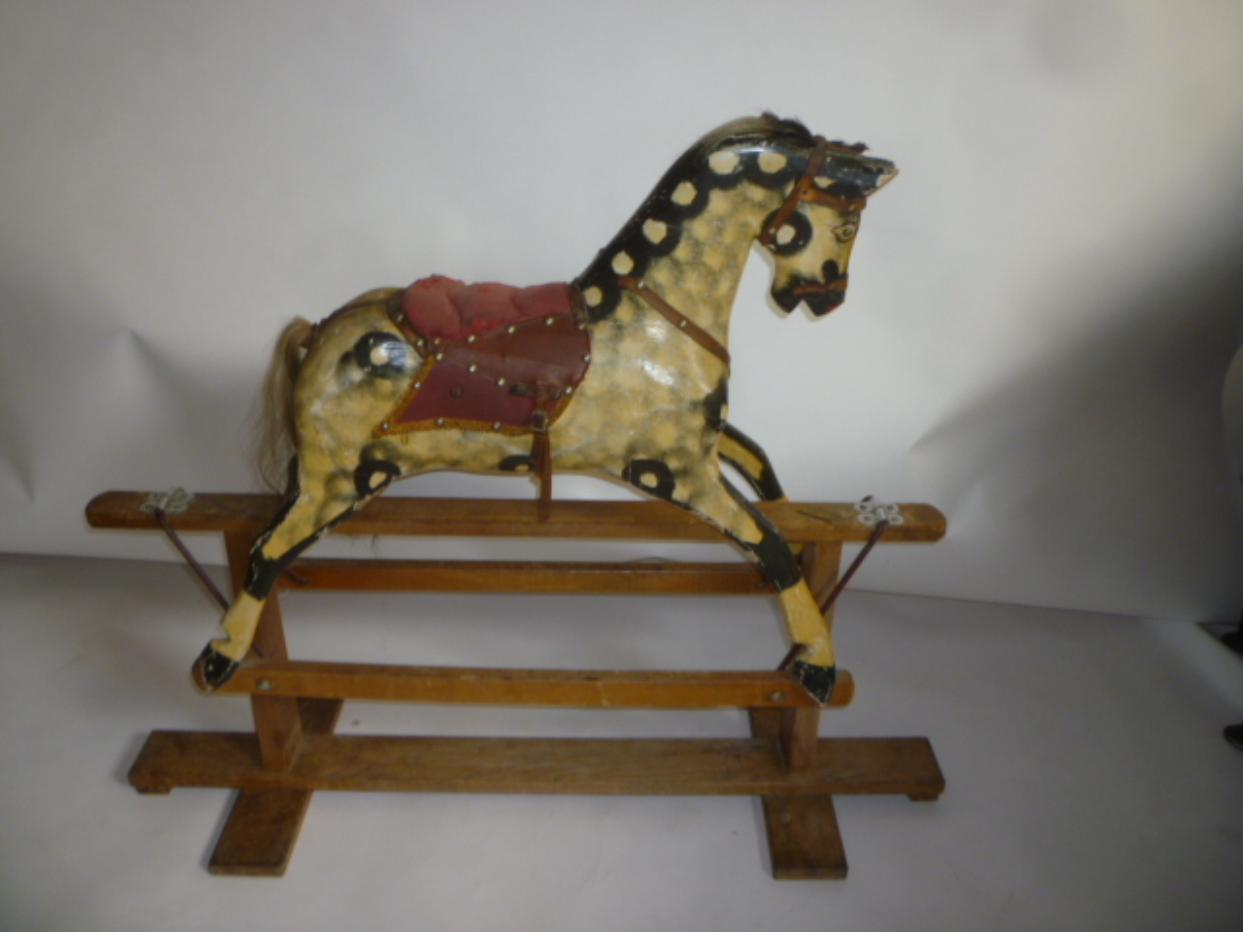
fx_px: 1041
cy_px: 466
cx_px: 622
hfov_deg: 61.7
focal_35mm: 29
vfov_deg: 48.2
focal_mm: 5.2
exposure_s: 1/30
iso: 100
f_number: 3.3
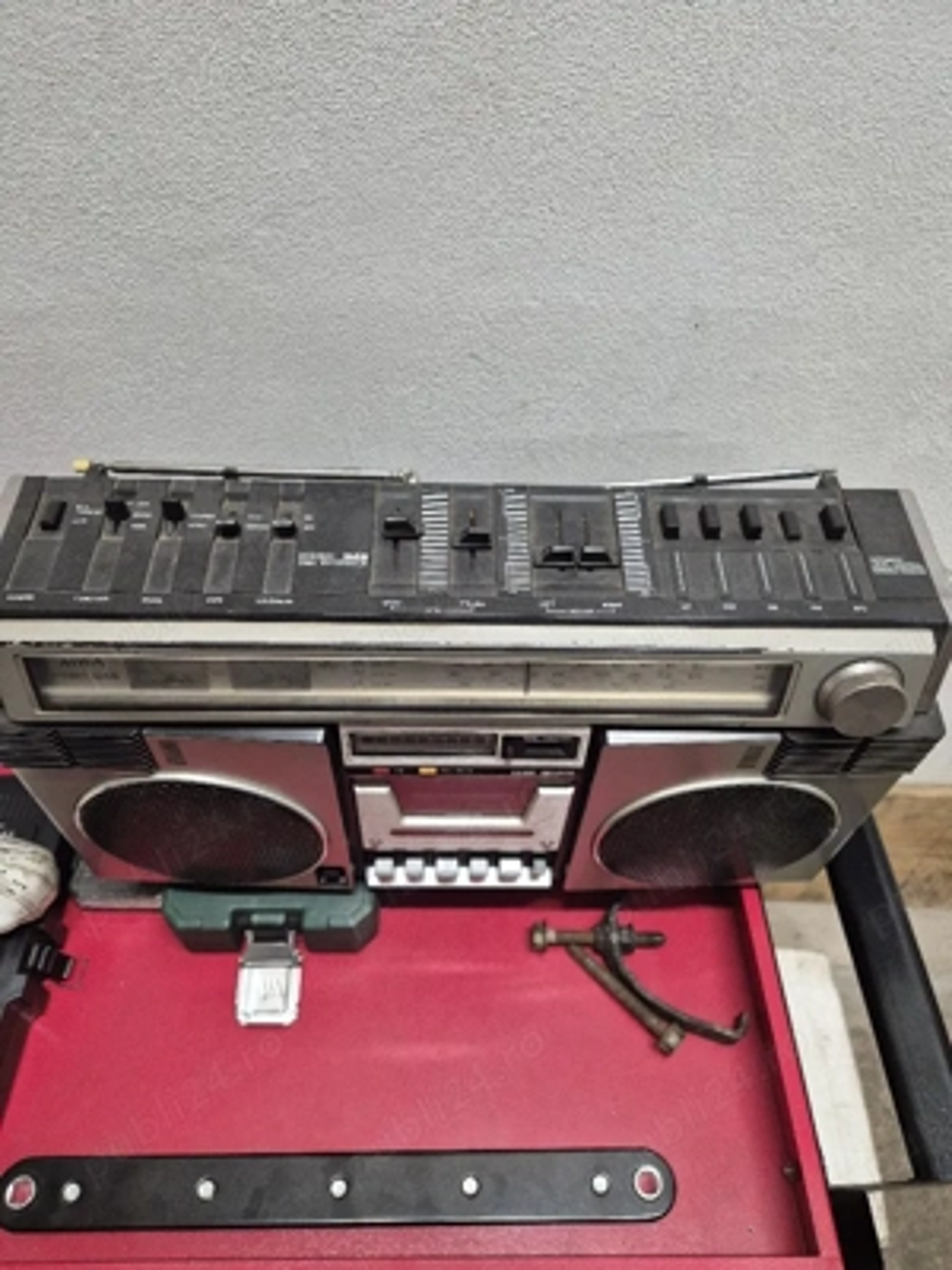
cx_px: 476
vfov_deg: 73.9
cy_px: 635
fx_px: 843
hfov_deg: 58.9
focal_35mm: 23
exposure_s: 1/50
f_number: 1.8
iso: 200
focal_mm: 5.4
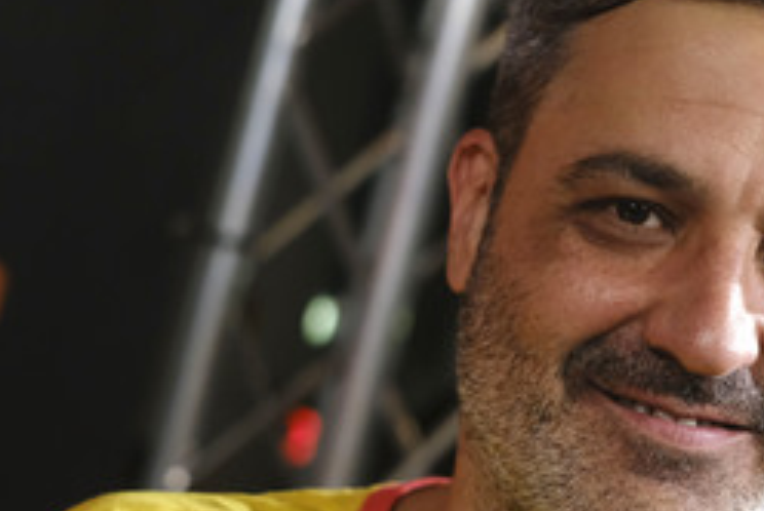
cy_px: 296
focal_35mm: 96
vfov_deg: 14.3
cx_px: 665
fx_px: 2040
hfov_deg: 20.8
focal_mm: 35
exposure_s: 1/160
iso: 4000
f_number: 2.8
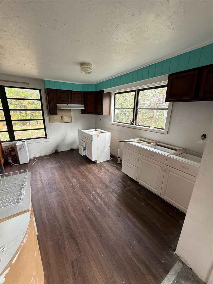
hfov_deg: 85.7
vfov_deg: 102.1
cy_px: 142
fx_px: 115
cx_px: 106
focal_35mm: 14
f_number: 2.2
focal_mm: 2.22
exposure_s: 1/99
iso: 100
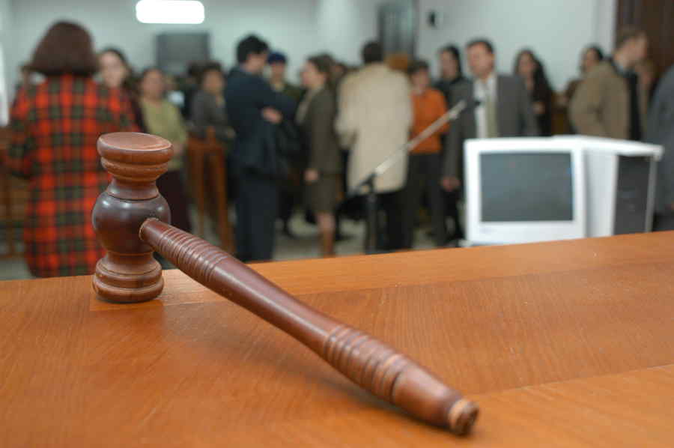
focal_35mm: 36
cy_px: 224
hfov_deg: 53.2
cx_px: 337
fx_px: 673
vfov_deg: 36.8
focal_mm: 24
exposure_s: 1/30
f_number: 3.5
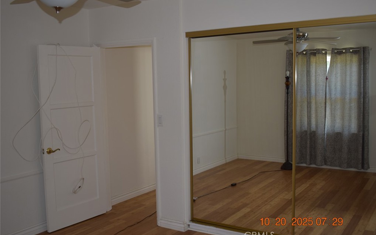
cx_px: 189
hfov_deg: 52.7
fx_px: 379
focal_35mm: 37
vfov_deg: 34.4
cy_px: 114
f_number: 4
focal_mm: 24
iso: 250
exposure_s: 1/30
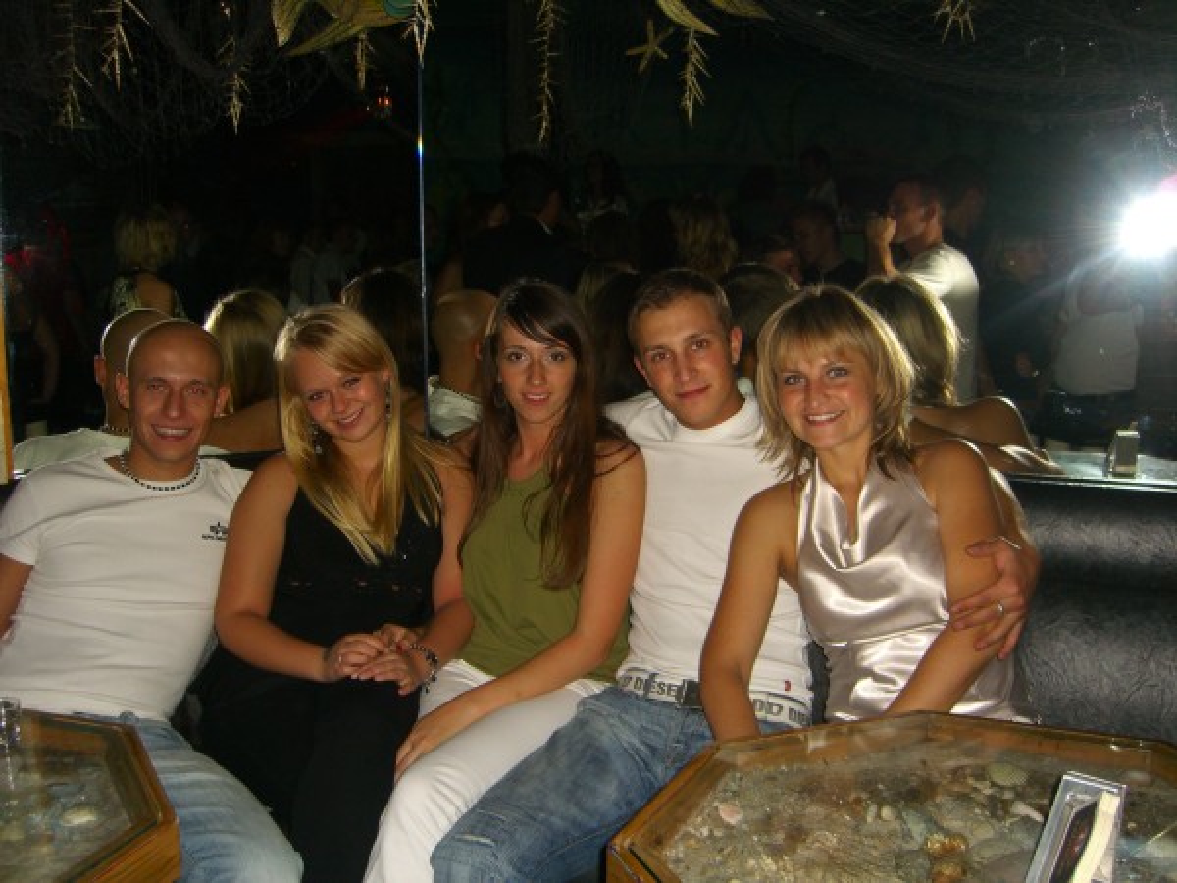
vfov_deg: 37.7
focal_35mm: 38
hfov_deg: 49.0
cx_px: 588
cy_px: 442
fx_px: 1292
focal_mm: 7.9
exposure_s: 1/60
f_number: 2.8
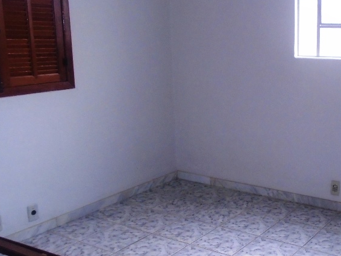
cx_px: 290
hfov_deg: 38.3
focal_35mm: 47
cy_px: 141
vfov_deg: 30.9
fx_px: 463
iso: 250
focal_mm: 4.6
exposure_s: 1/50
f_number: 3.2
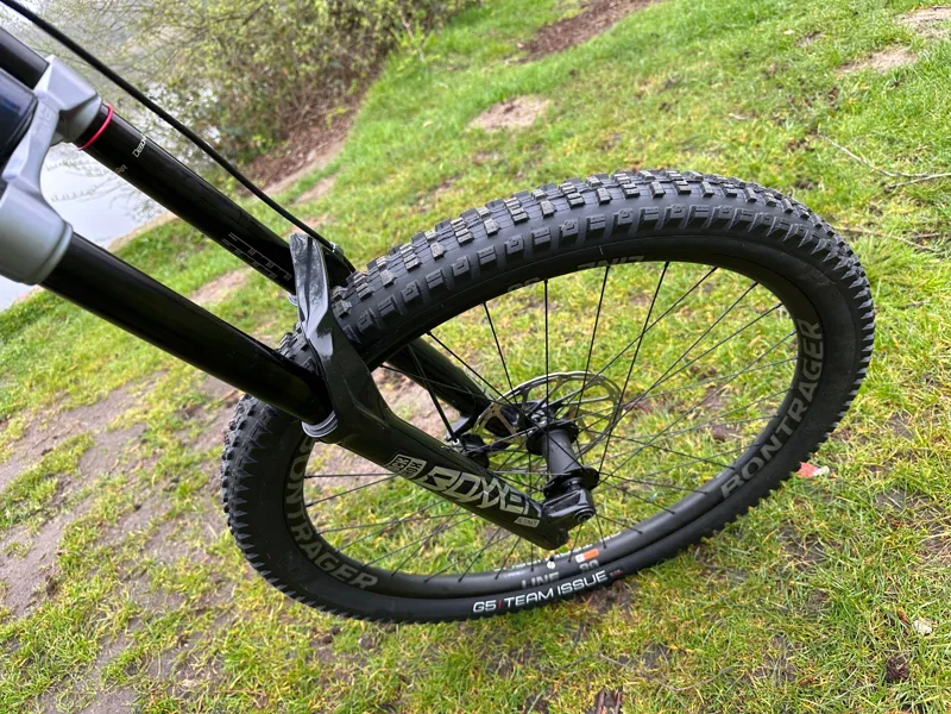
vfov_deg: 56.8
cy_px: 357
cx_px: 476
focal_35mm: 24
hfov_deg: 71.6
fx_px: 659
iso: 100
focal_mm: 6.86
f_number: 1.78
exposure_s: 1/121
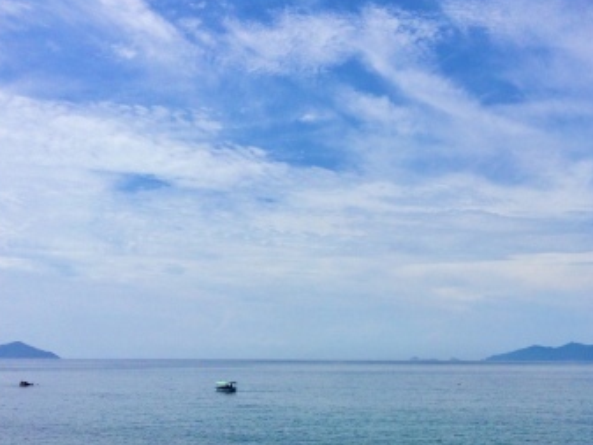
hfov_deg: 40.8
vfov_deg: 31.1
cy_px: 325
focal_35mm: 46
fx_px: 788
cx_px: 385
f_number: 2.4
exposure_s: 1/3135
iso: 25
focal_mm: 3.3
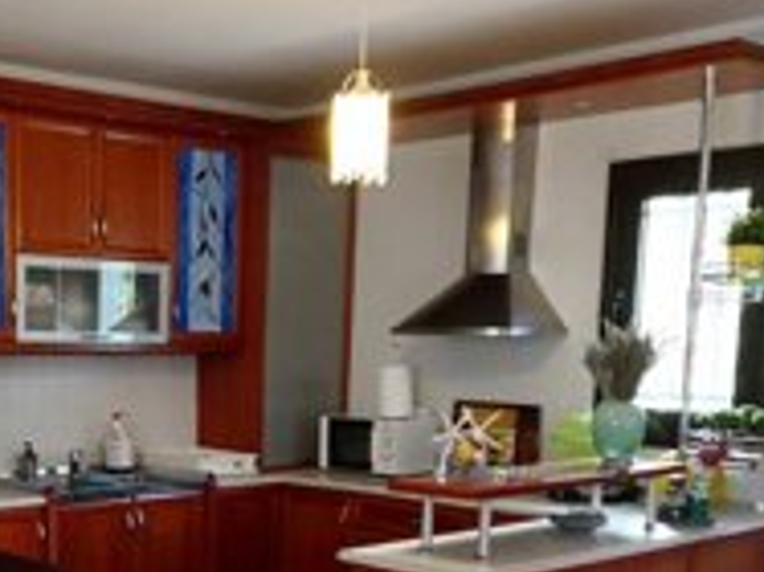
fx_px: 1147
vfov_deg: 27.0
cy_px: 519
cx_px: 123
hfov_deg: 35.3
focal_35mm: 52
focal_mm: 3.95
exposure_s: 1/33.3
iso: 320
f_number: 1.6
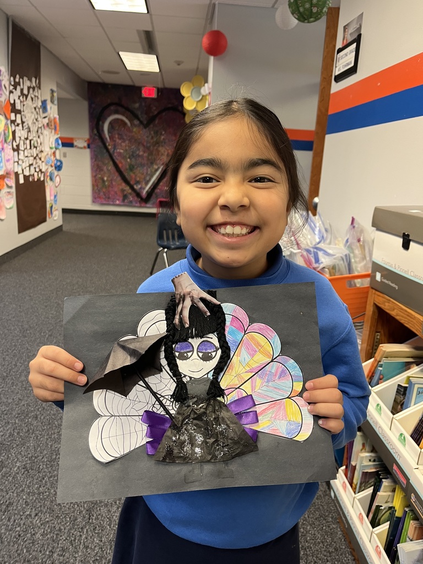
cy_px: 282
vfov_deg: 67.3
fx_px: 424
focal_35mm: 26
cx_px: 212
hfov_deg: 53.1
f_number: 1.6
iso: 160
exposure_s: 1/60
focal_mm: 5.1
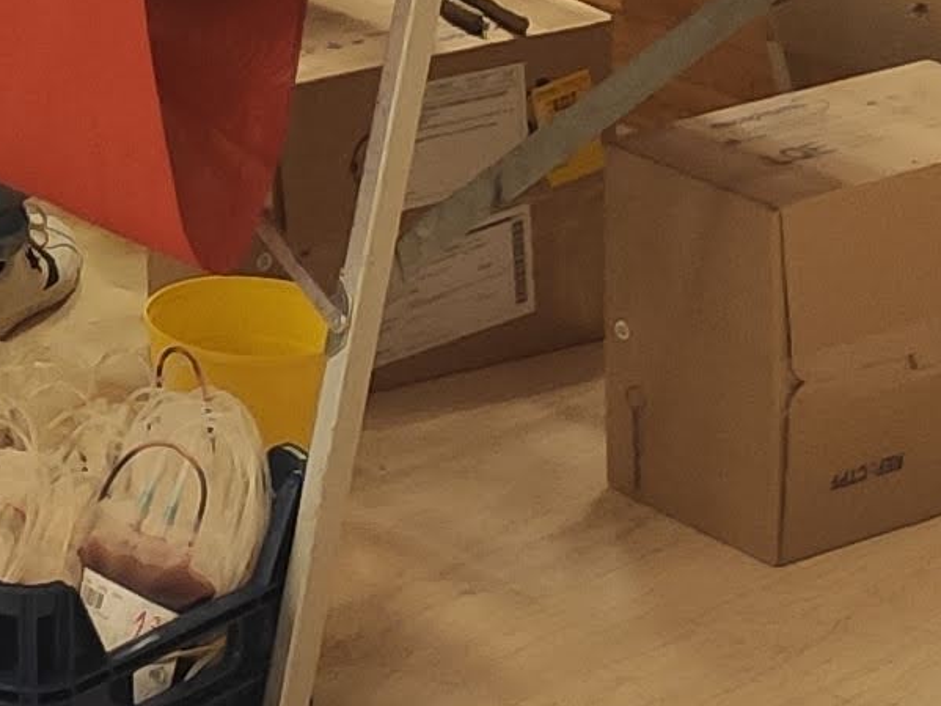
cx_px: -603
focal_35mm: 167
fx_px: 4539
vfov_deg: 8.0
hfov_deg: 11.2
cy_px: -1198
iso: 318
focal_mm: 4.74
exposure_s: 1/33
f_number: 1.79
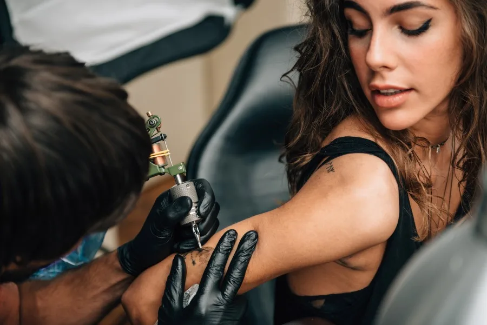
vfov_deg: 19.5
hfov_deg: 28.8
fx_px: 947
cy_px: 162
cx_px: 244
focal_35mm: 70
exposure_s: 1/200
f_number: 3.2
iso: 200
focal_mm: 70
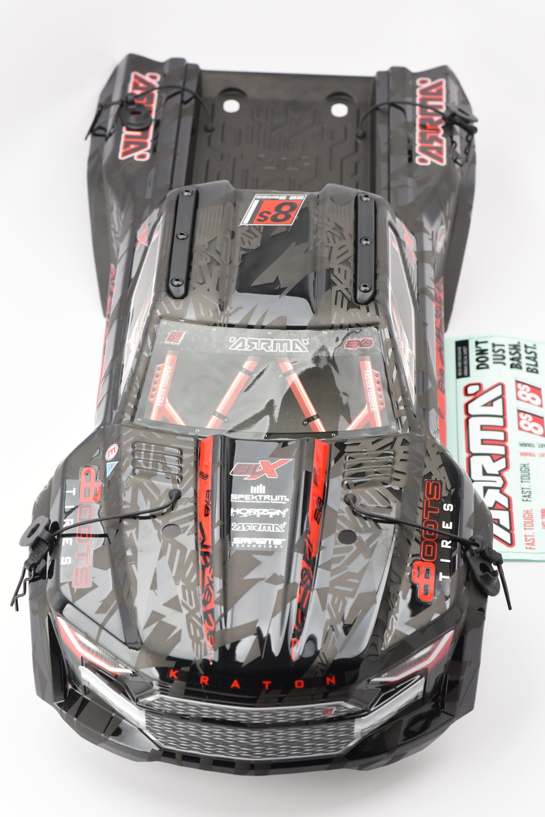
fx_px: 1928
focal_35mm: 85
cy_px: 408
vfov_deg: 23.9
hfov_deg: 16.1
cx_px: 272
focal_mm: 85
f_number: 8
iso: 1250
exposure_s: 1/100
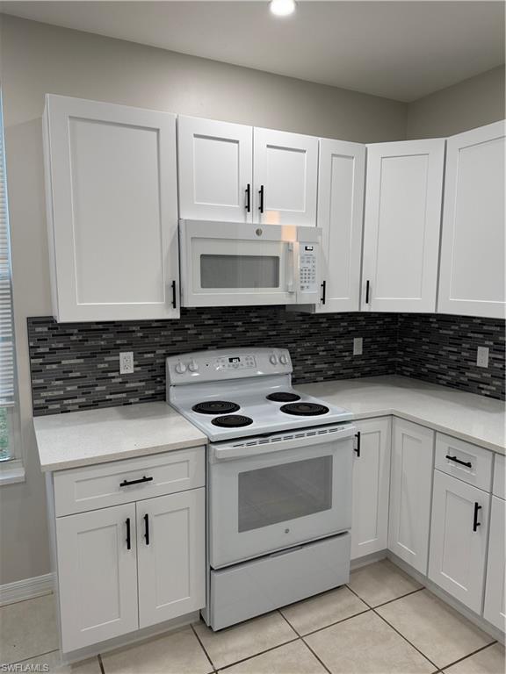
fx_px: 468
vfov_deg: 71.6
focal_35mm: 24
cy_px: 337
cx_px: 253
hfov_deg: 56.8
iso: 160
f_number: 1.78
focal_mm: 6.76
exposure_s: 1/120
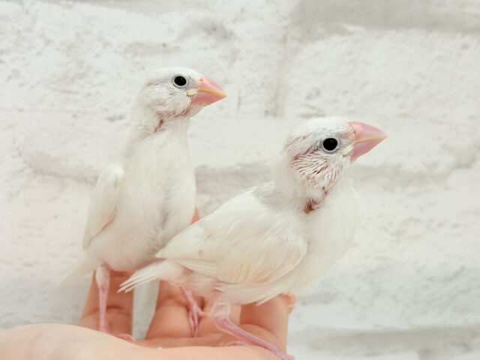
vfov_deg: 28.0
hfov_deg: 36.8
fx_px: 721
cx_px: 240
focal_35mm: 52
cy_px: 180
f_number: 1.6
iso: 32
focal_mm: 5.96
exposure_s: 1/50
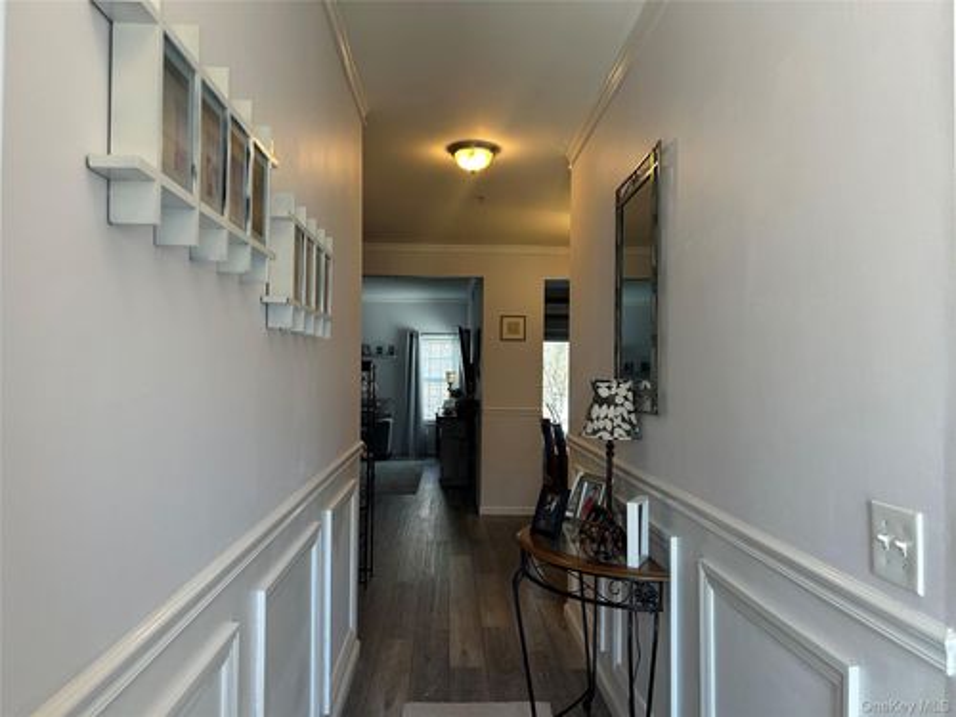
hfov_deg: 67.3
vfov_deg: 53.1
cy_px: 358
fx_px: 718
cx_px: 478
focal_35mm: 26
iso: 64
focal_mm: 5.7
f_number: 1.5
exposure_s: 1/120
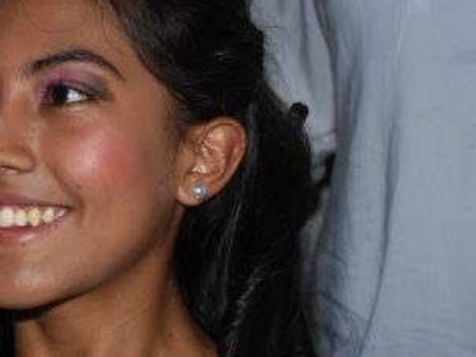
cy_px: 139
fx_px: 1485
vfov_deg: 13.7
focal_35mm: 108
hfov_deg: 18.0
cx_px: 58
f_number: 4.2
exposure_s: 1/250
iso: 500
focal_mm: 38
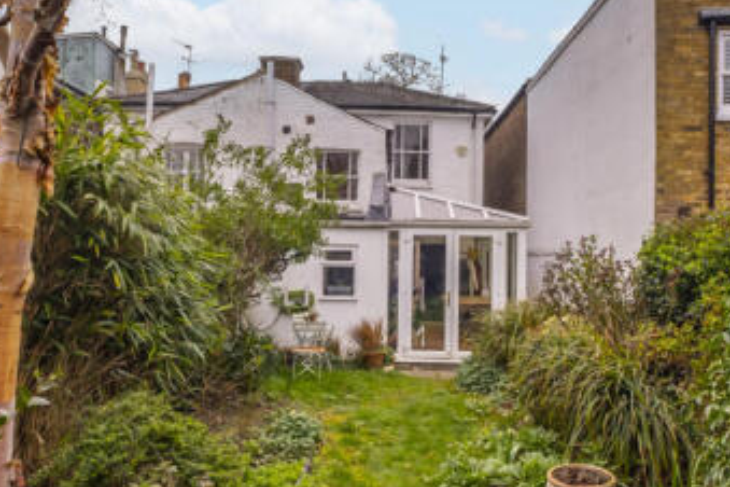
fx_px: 588
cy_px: 275
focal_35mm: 29
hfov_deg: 63.6
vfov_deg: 44.9
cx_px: 346
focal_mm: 10
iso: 250
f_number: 7.1
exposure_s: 1/100
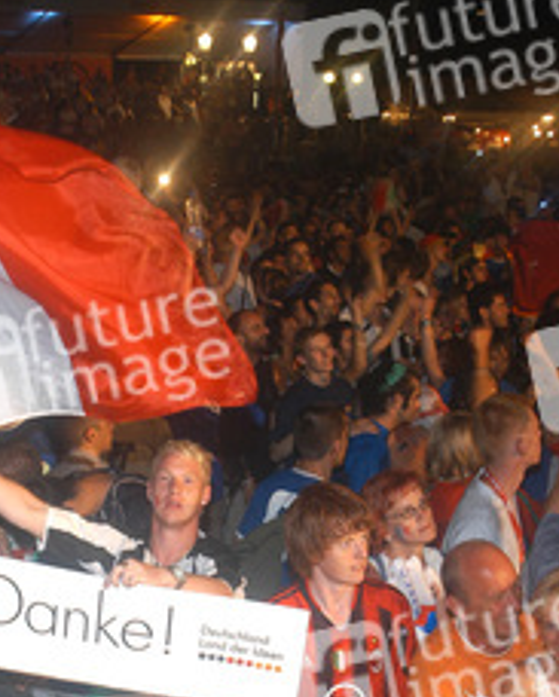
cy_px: 514
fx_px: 1424
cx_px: 162
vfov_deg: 27.2
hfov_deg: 22.1
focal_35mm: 69
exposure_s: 1/15
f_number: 5.6
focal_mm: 28
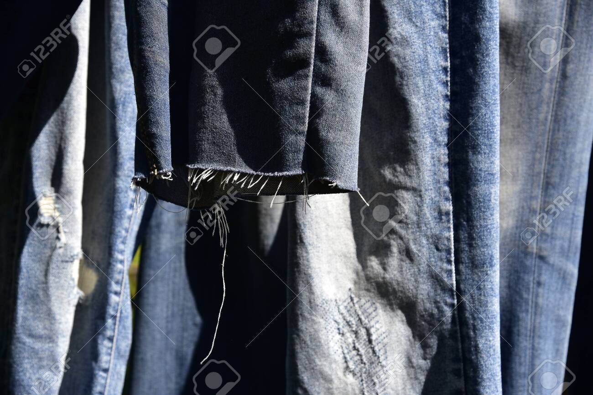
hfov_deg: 23.9
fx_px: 1400
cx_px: 296
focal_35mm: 85
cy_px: 198
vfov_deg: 16.1
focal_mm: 85
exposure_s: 1/250
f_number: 8
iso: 200
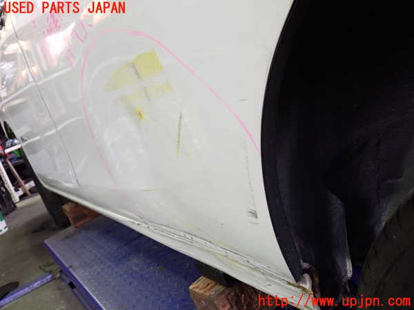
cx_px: 207
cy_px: 155
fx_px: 383
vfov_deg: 44.2
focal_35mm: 32
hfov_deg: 56.8
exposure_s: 1/30
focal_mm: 5.79
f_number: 2.4
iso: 400
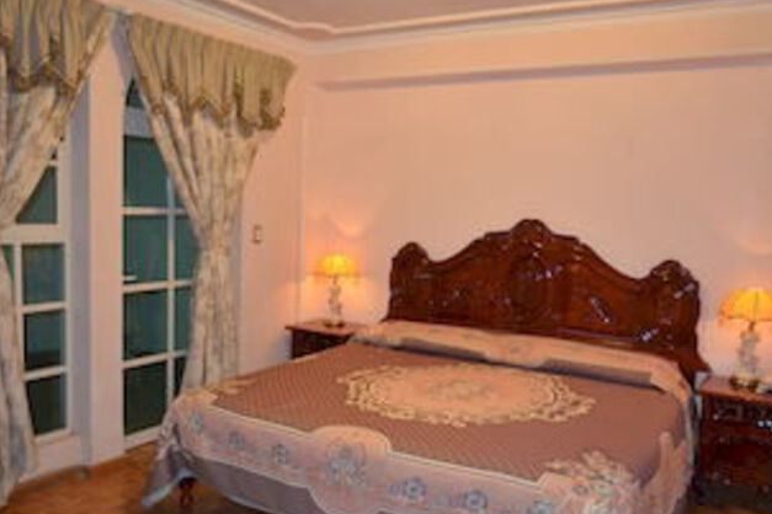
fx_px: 665
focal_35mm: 31
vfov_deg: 42.3
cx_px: 384
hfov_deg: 60.3
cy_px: 269
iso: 800
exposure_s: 1/30
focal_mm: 18
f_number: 3.5
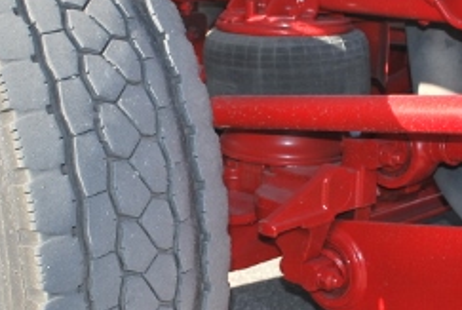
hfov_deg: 28.3
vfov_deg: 19.2
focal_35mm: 71
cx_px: 300
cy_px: 116
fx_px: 913
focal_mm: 18
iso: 100
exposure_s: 1/200
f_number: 5
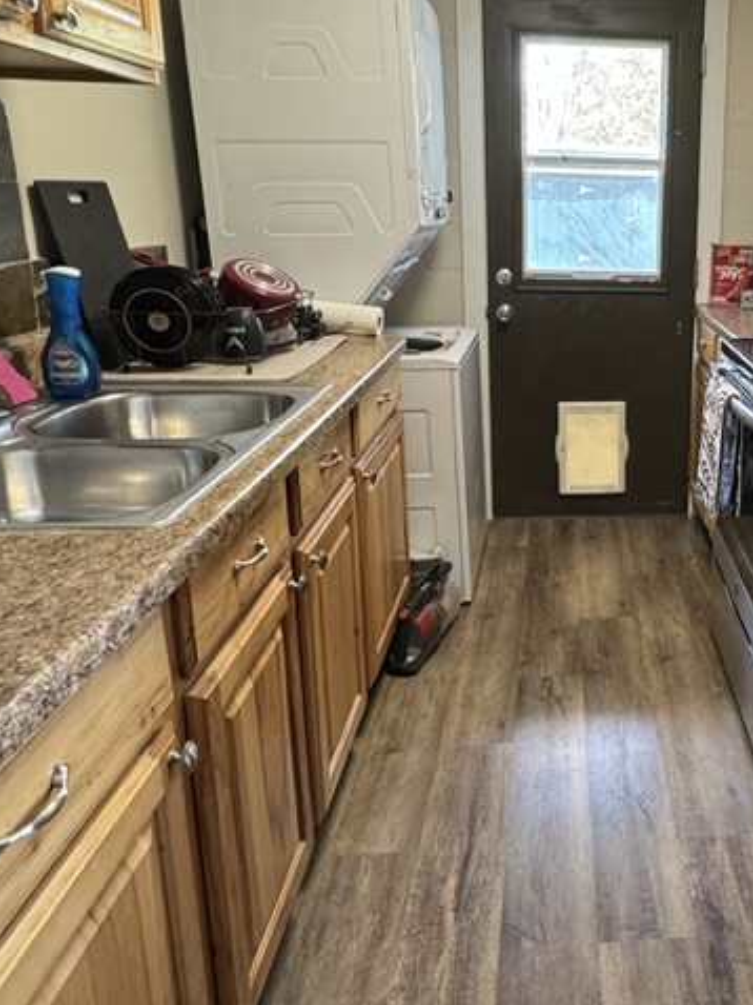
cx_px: 639
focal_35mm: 30
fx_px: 871
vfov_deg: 59.5
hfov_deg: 43.7
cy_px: 402
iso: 250
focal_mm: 2.22
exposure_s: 1/60
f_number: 2.2
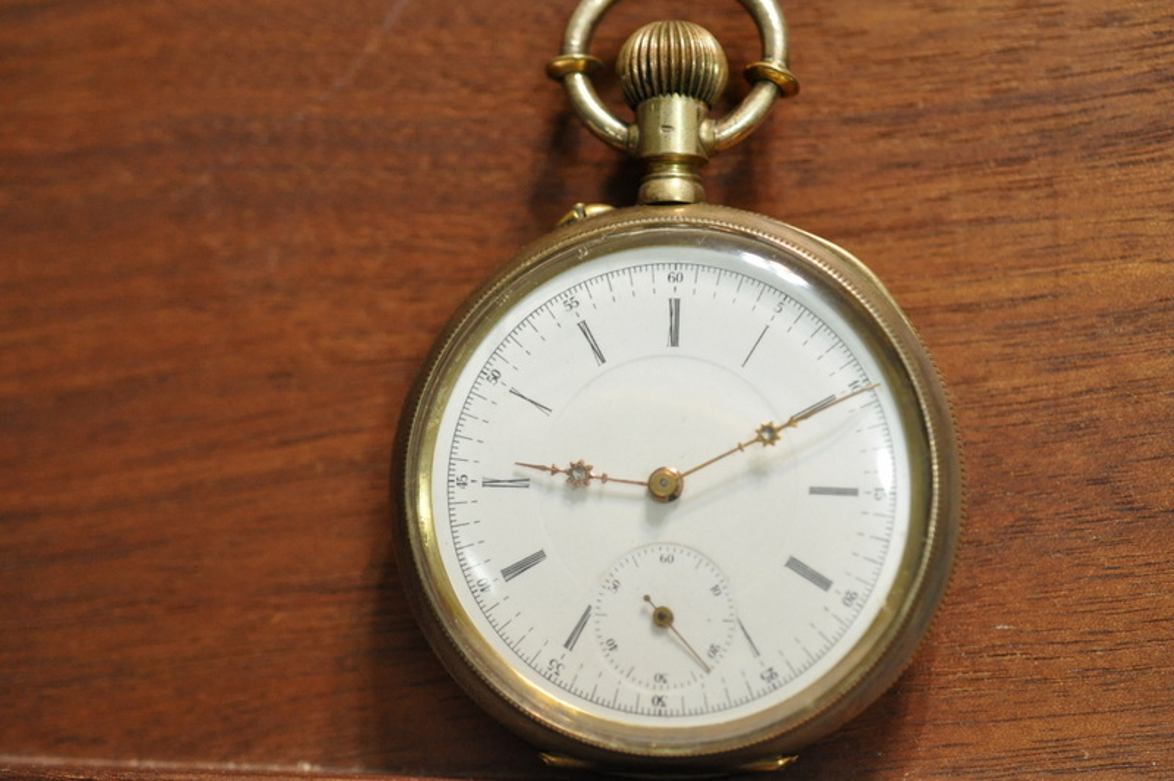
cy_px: 390
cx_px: 587
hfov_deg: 33.4
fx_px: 1955
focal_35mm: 60
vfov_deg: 22.6
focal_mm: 40
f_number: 4
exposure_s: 1/30
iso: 1600
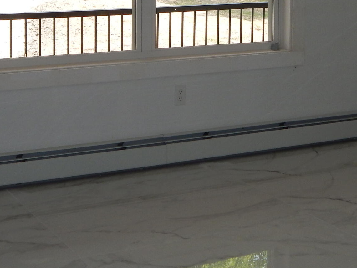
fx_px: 949
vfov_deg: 15.6
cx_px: 206
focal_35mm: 92
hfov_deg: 21.3
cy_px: -35
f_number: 3.3
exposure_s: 1/200
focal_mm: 6.1
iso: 125
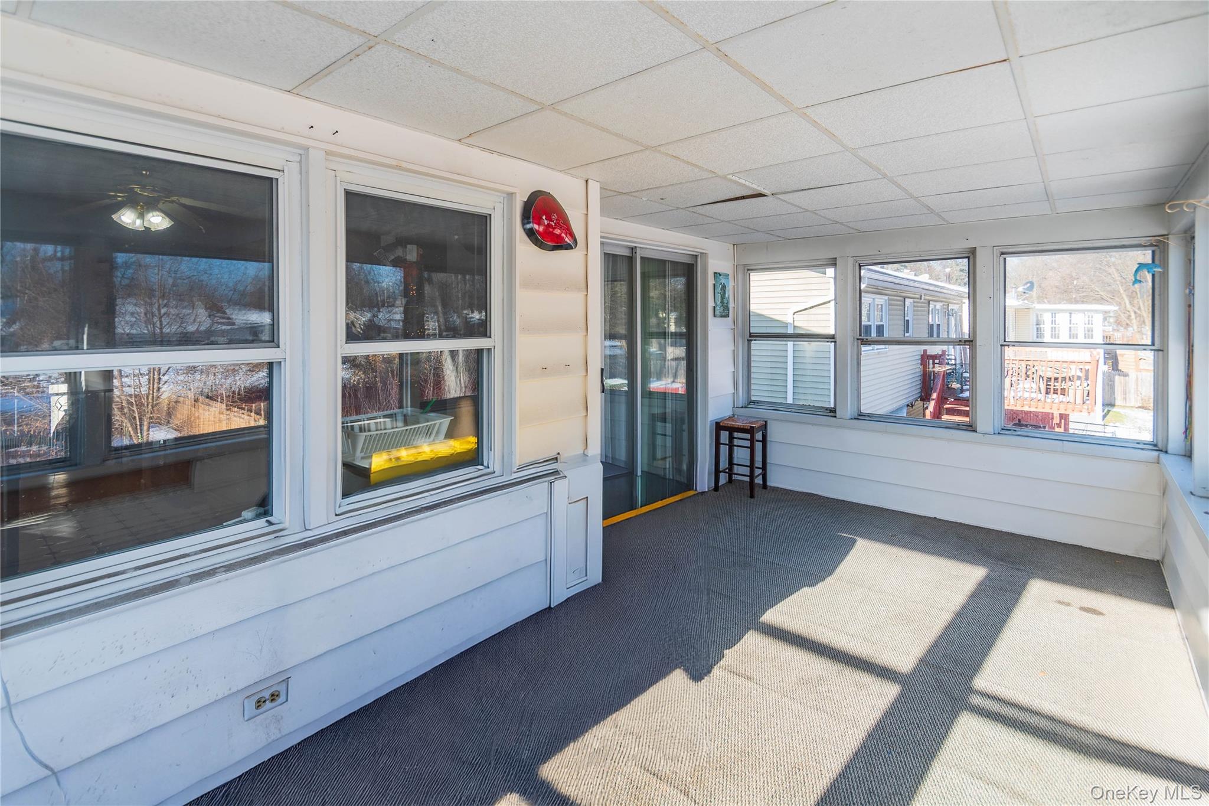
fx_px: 504
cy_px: 403
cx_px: 604
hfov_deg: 100.4
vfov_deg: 77.3
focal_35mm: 15
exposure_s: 1/100
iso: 100
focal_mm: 10
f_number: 5
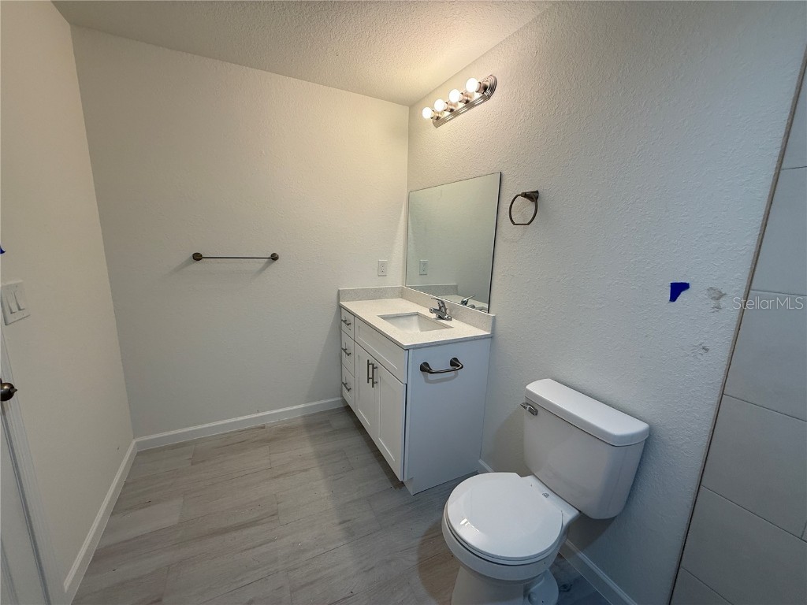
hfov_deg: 102.1
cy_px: 302
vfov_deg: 85.7
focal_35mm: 14
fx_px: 326
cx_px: 404
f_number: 2.2
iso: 64
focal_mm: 2.22
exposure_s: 1/120
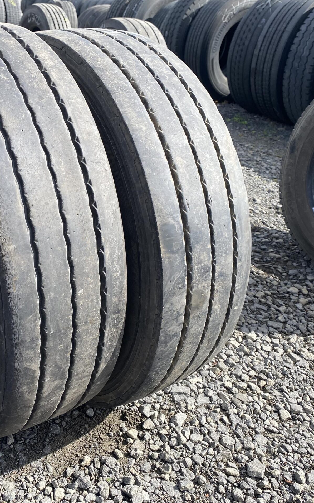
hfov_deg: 33.8
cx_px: 84
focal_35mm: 37
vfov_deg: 52.7
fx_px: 507
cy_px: 251
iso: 32
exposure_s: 1/884
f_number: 1.8
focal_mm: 4.25
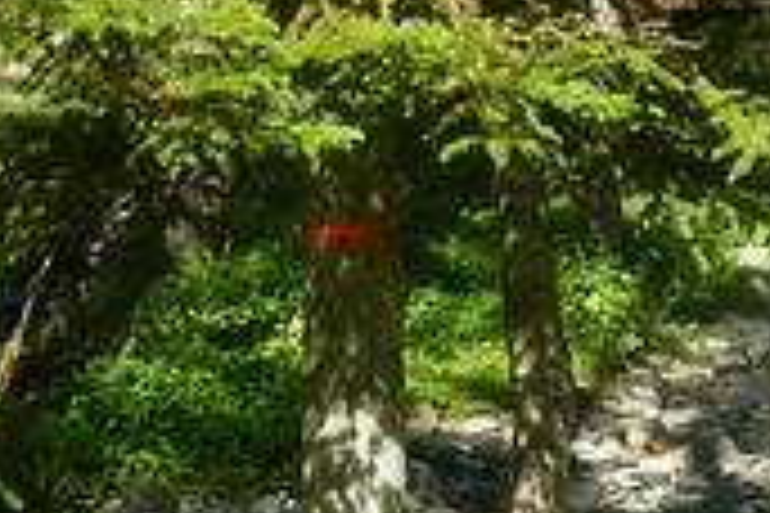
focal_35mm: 219
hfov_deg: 9.4
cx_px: 666
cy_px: 351
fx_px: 4684
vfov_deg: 6.3
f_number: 4
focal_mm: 7.3
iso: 80
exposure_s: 1/200
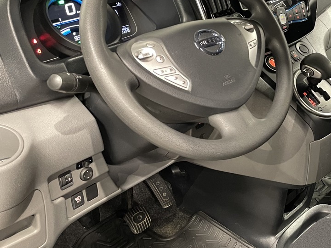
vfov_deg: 27.9
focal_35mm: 52
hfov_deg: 34.2
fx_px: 497
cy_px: 95
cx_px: 316
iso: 1000
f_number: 1.6
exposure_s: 1/25
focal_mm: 4.2
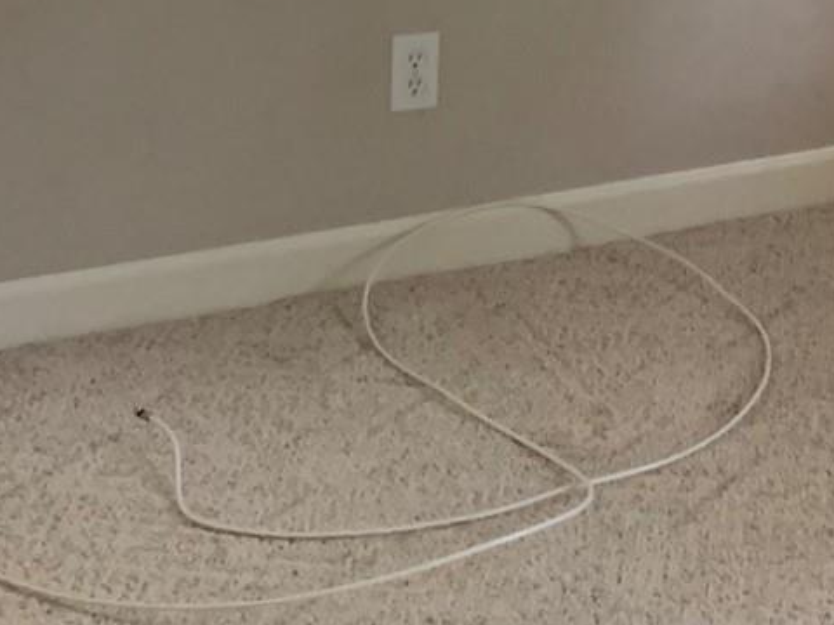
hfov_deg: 16.9
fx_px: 2674
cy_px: -250
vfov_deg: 12.8
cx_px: 1020
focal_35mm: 111
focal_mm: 4.25
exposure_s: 1/60
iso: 400
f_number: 1.8
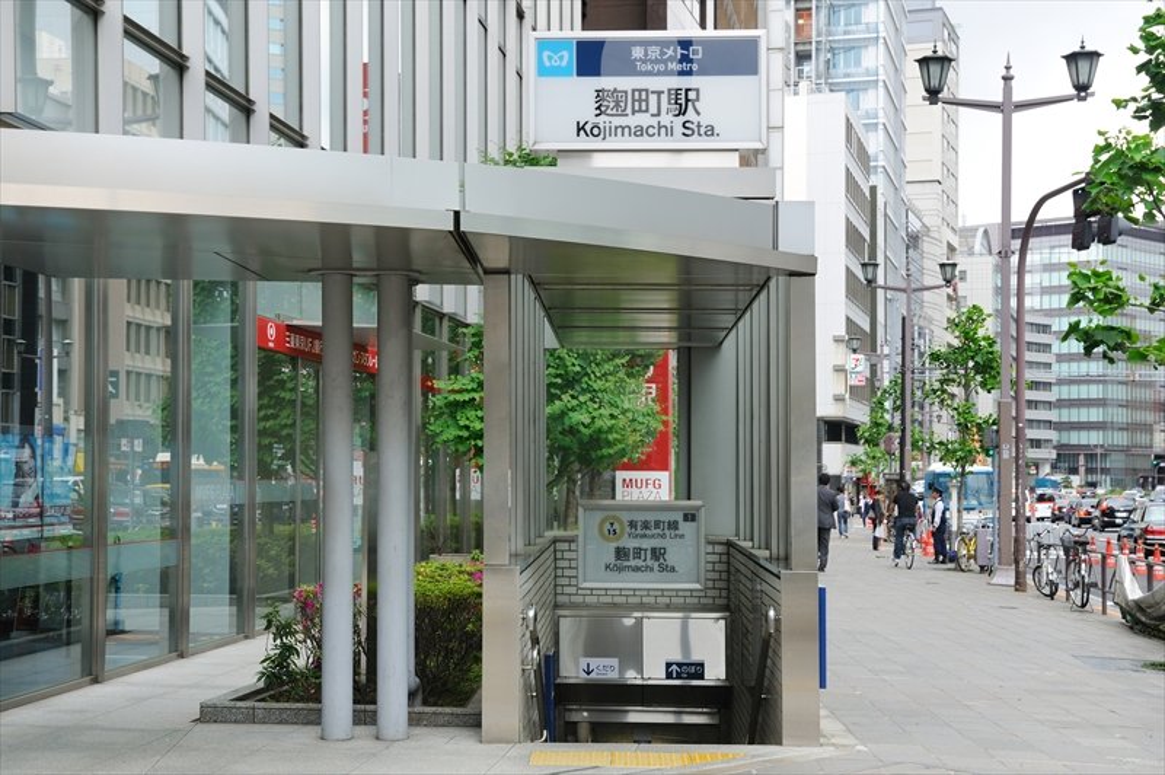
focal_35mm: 52
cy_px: 388
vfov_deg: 25.7
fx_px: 1698
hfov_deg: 37.9
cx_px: 582
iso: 200
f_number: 8
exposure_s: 1/60
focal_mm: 35
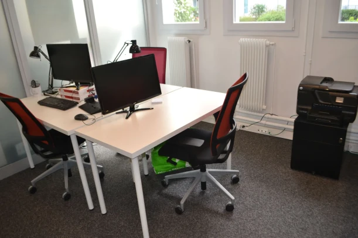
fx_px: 268
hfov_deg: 67.4
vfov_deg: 47.9
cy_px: 119
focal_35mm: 27
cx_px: 179
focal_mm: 18
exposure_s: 1/80
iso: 400
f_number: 4
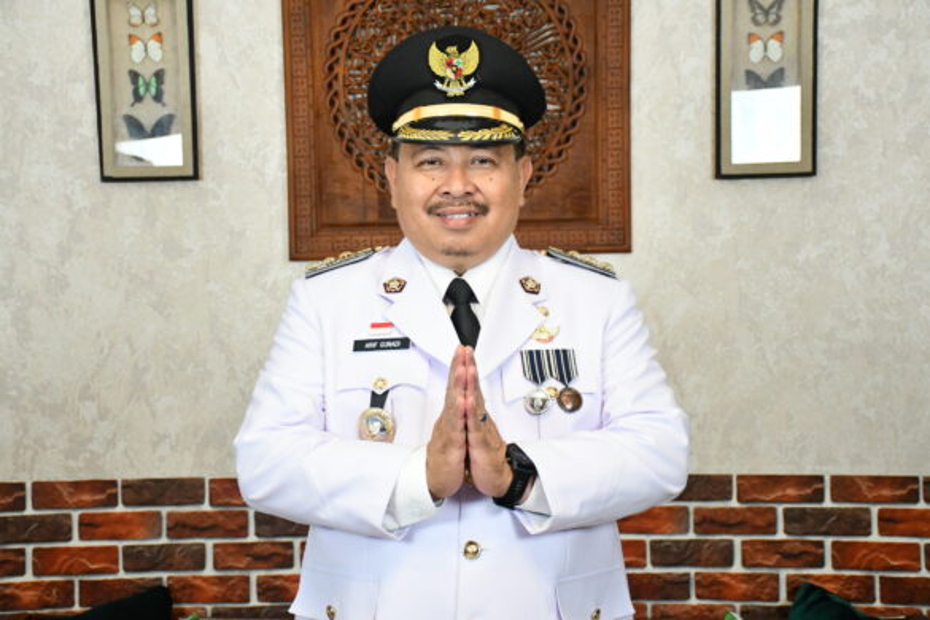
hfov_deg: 33.4
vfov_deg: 22.6
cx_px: 465
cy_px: 310
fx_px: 1550
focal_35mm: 60
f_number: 4.5
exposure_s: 1/400
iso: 6400
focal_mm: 40
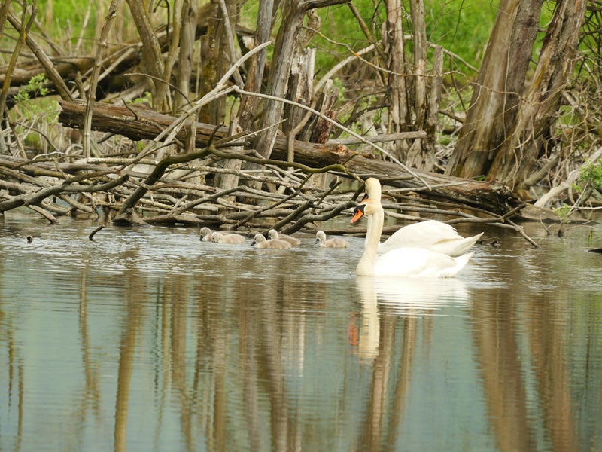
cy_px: 226
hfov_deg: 2.0
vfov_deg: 1.5
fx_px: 17391
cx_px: 301
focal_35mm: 1000
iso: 800
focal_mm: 500
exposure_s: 1/640
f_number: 8
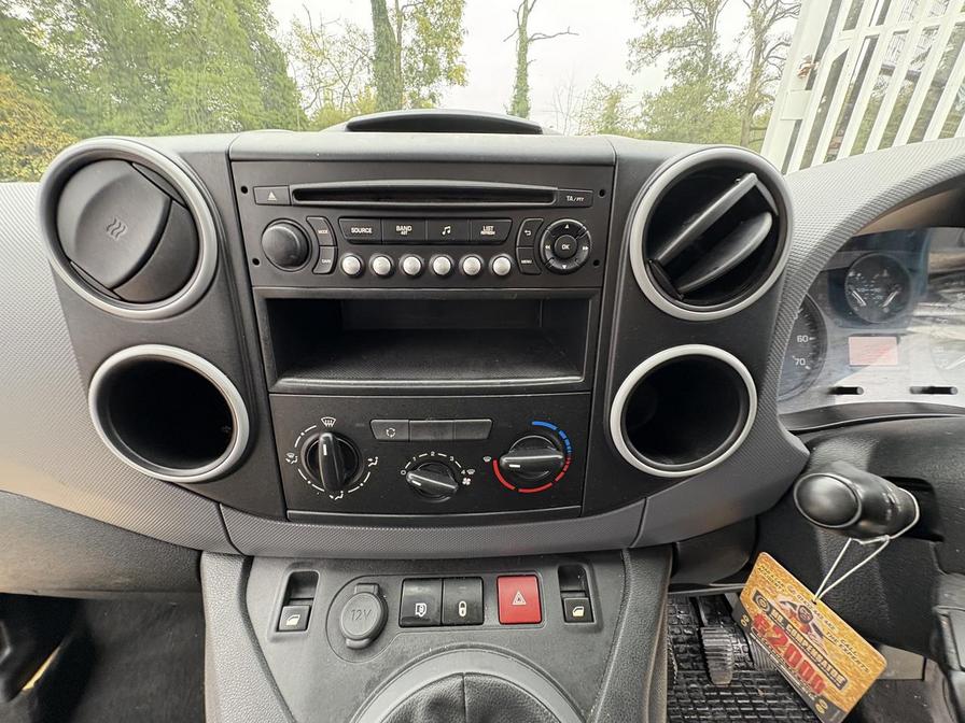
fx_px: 390
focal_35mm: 14
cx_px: 482
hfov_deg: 102.1
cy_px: 362
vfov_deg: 85.7
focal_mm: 2.22
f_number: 2.2
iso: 200
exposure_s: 1/60
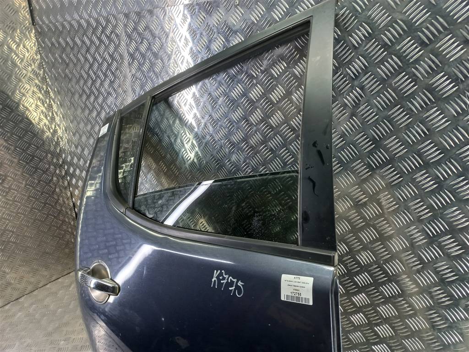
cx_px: 234
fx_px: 339
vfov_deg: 54.9
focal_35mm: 25
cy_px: 176
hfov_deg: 69.4
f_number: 1.8
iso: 80
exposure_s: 1/50
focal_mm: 4.6
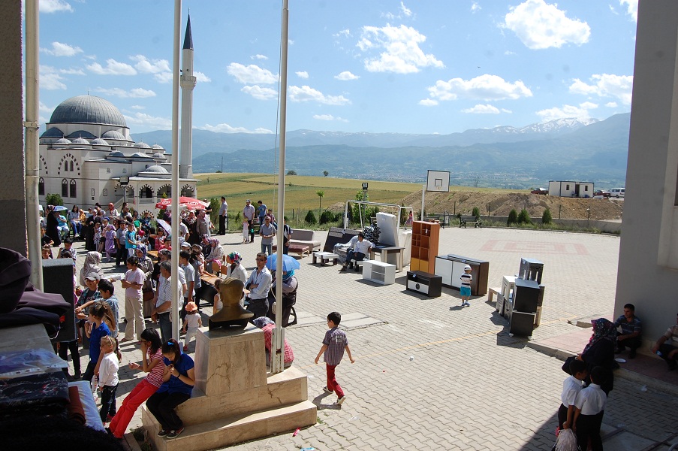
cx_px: 339
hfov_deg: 67.4
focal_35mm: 27
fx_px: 508
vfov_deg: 47.8
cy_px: 226
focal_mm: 18
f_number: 10
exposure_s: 1/400
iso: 200
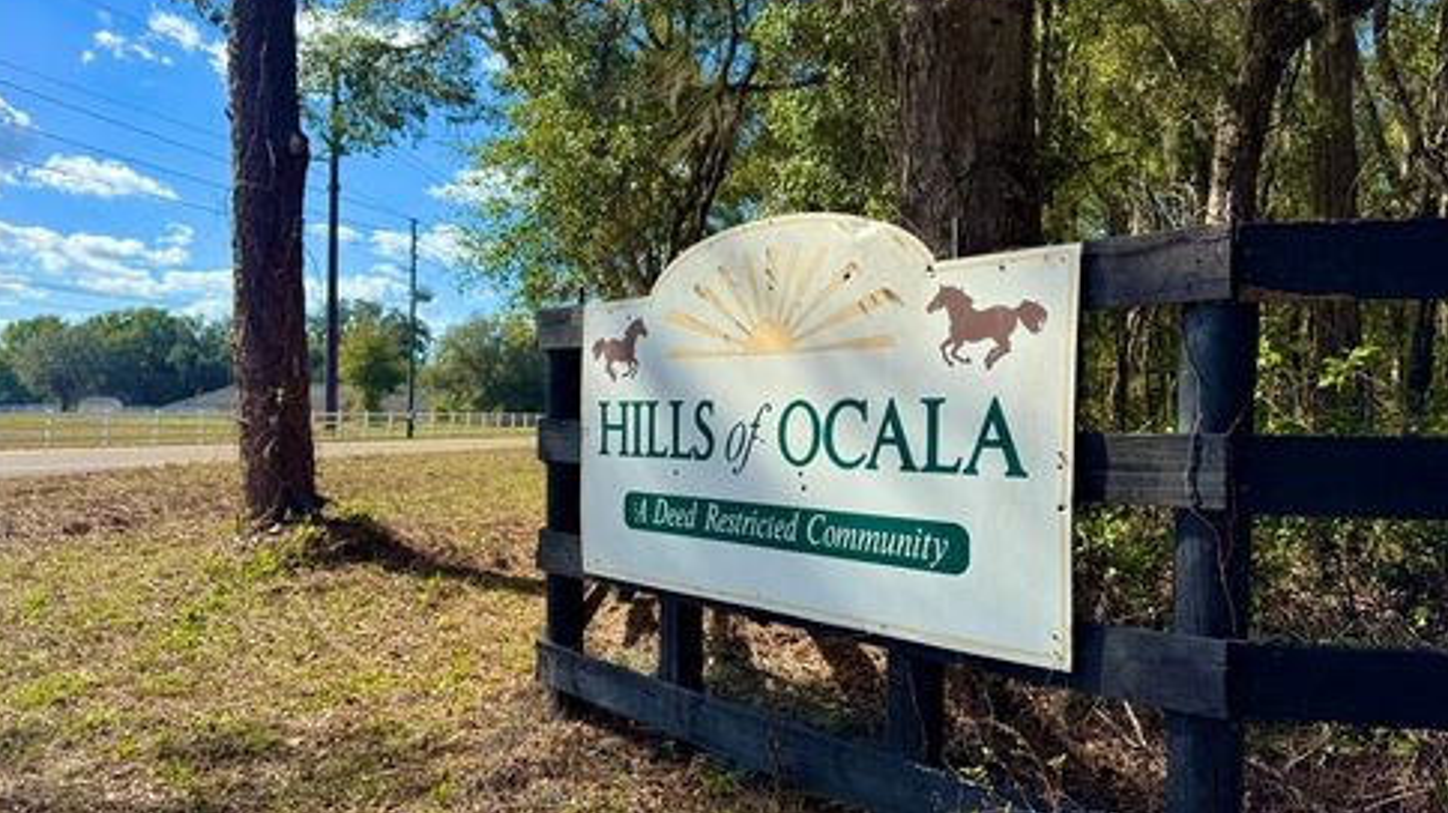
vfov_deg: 42.9
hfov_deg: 69.9
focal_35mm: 27
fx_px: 1036
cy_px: 420
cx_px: 715
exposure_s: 1/3247
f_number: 1.78
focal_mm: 6.76
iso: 80
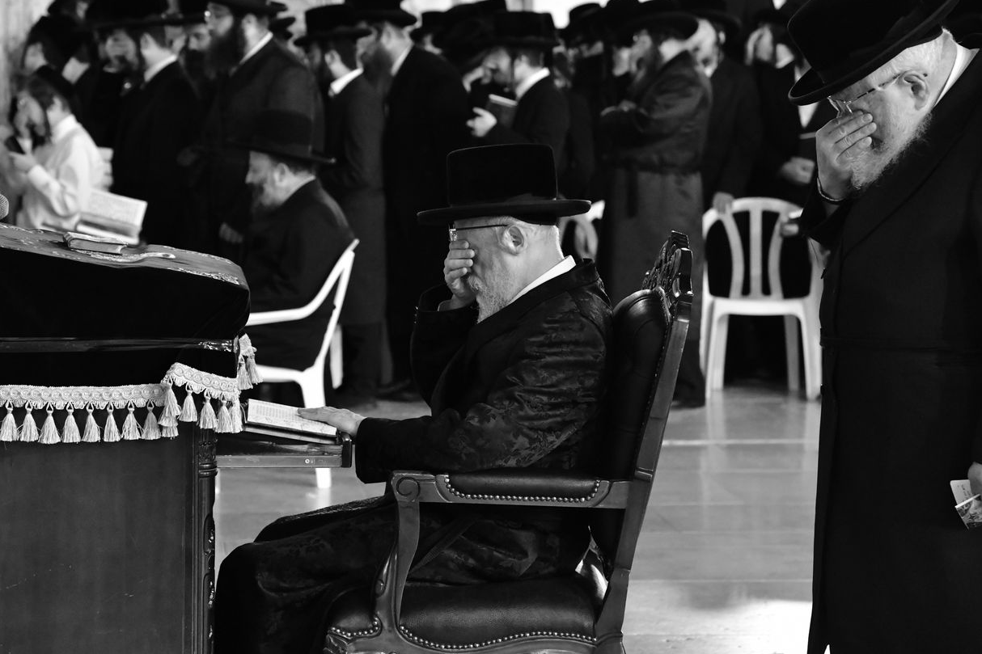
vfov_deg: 12.1
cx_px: 417
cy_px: 308
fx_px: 3082
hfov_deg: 18.1
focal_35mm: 113
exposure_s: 1/100
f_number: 5.6
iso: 10000
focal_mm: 98
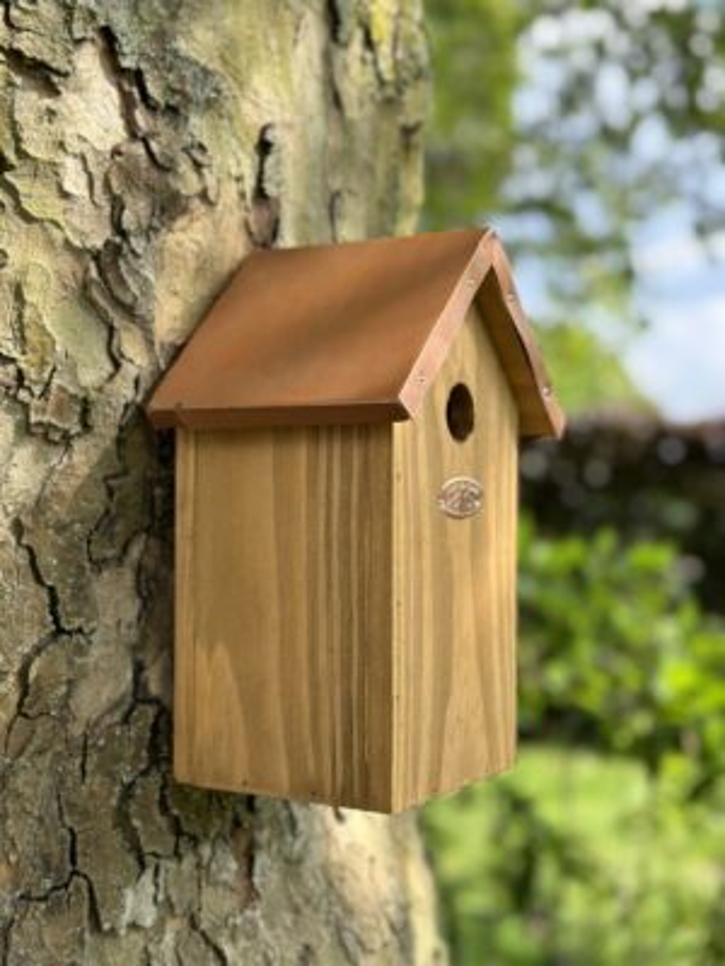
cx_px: 362
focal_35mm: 48
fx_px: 1340
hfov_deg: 30.3
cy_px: 483
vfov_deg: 39.7
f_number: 1.78
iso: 80
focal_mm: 6.86
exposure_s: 1/1050
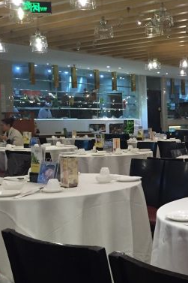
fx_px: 439
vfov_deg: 35.6
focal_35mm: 56
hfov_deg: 21.9
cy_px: 153
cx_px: 242
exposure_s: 1/33
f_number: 2.2
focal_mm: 4.15
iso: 200
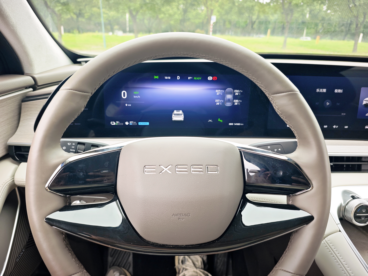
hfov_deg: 73.9
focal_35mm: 23
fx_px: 245
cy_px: 138
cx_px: 184
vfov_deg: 58.9
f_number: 1.6
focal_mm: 6.55
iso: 50
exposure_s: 1/208
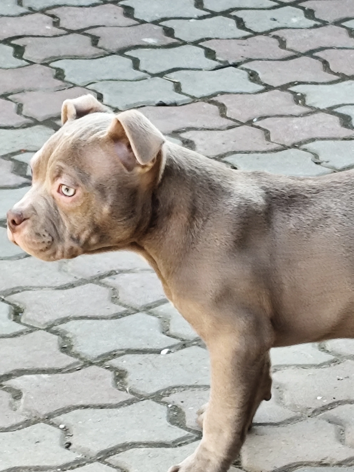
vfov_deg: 9.2
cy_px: 236
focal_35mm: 214
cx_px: 177
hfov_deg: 6.9
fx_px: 2919
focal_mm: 6.14
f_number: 1.65
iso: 200
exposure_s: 1/100
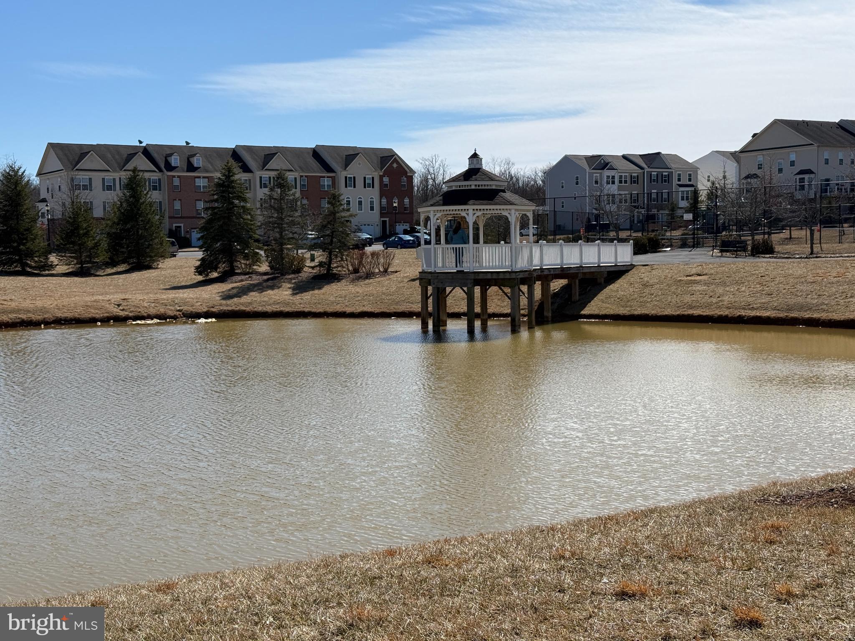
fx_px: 1186
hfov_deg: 39.7
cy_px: 320
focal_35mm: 48
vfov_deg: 30.3
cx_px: 428
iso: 64
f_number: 1.78
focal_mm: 6.76
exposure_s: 1/7874
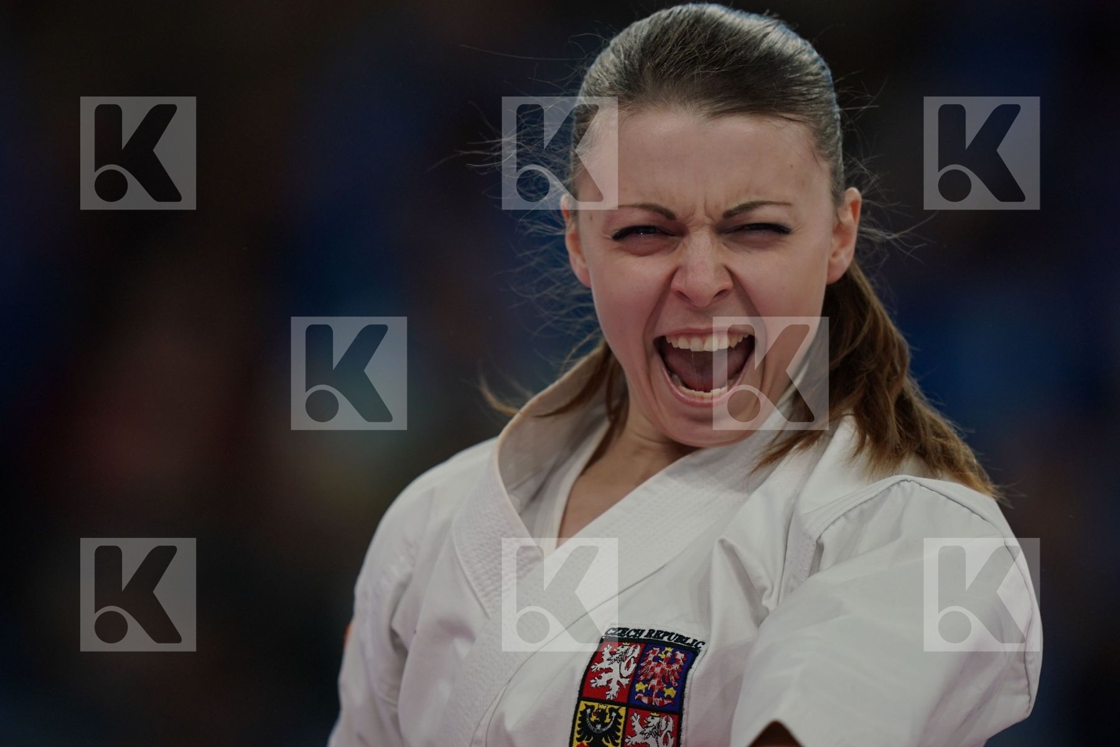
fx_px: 18665
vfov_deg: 2.3
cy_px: 374
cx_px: 560
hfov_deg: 3.4
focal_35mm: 600
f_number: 2.8
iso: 500
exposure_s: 1/500
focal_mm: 400
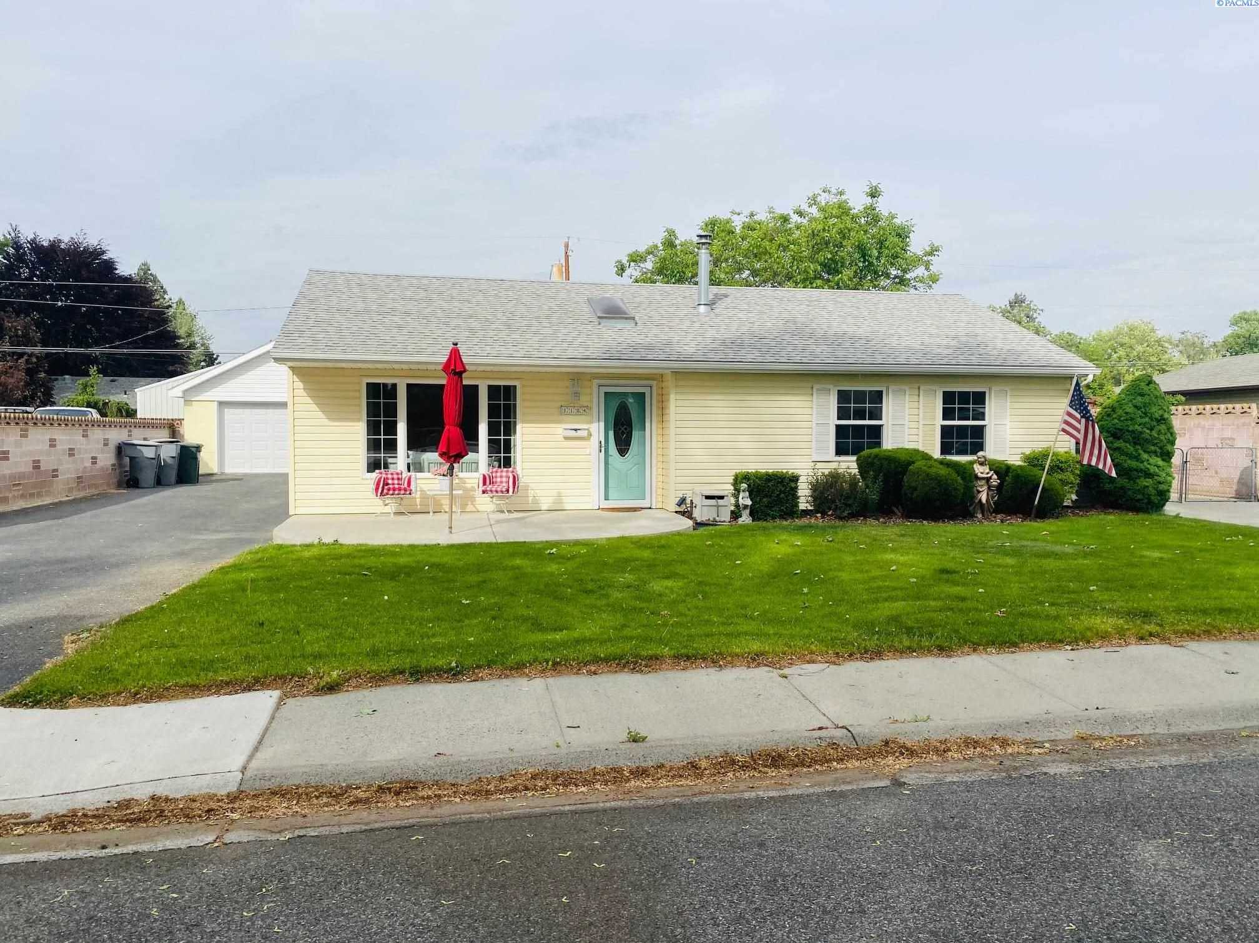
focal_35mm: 26
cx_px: 630
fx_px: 945
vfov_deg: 53.0
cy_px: 472
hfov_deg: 67.3
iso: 32
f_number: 1.8
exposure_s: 1/2755
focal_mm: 4.25
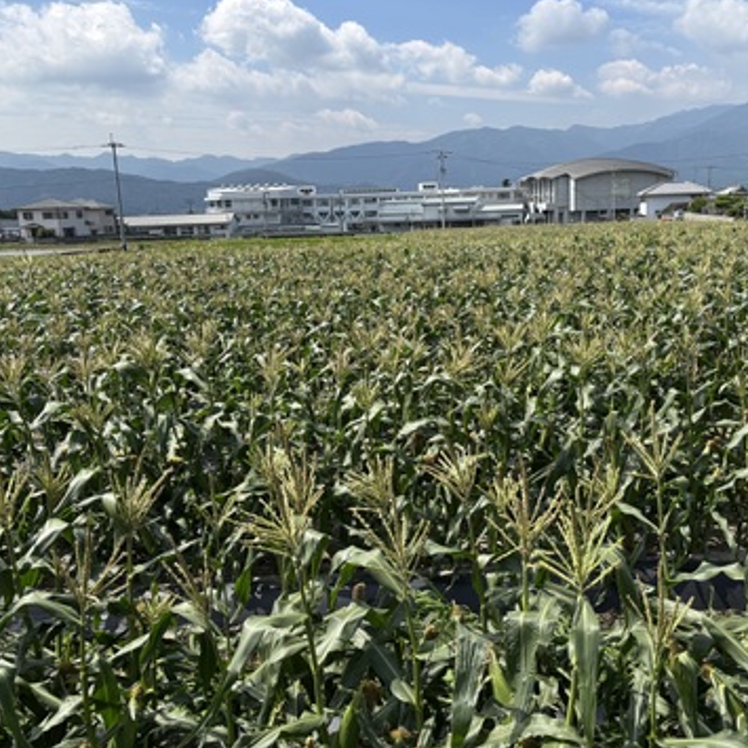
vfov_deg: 52.5
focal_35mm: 31
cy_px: 373
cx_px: 425
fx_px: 758
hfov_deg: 52.4
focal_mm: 5.96
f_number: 1.6
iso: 50
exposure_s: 1/2857
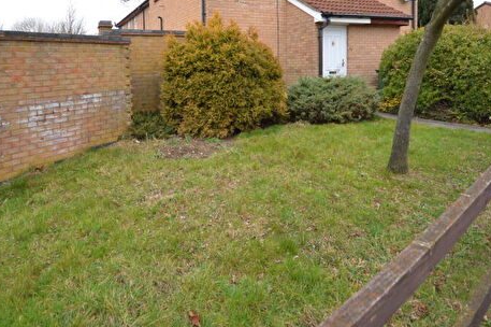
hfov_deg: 75.7
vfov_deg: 52.4
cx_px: 210
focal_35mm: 23
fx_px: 313
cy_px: 79
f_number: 5.6
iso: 400
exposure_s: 1/125
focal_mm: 10
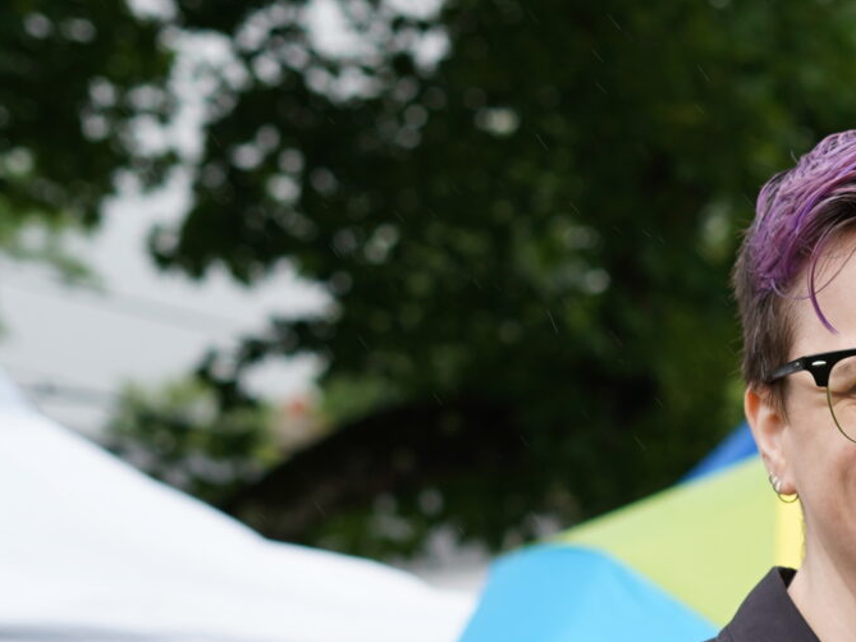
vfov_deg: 8.0
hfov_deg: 10.2
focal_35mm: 184
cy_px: 837
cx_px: 1451
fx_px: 4551
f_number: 4.5
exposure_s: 1/250
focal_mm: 50
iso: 100
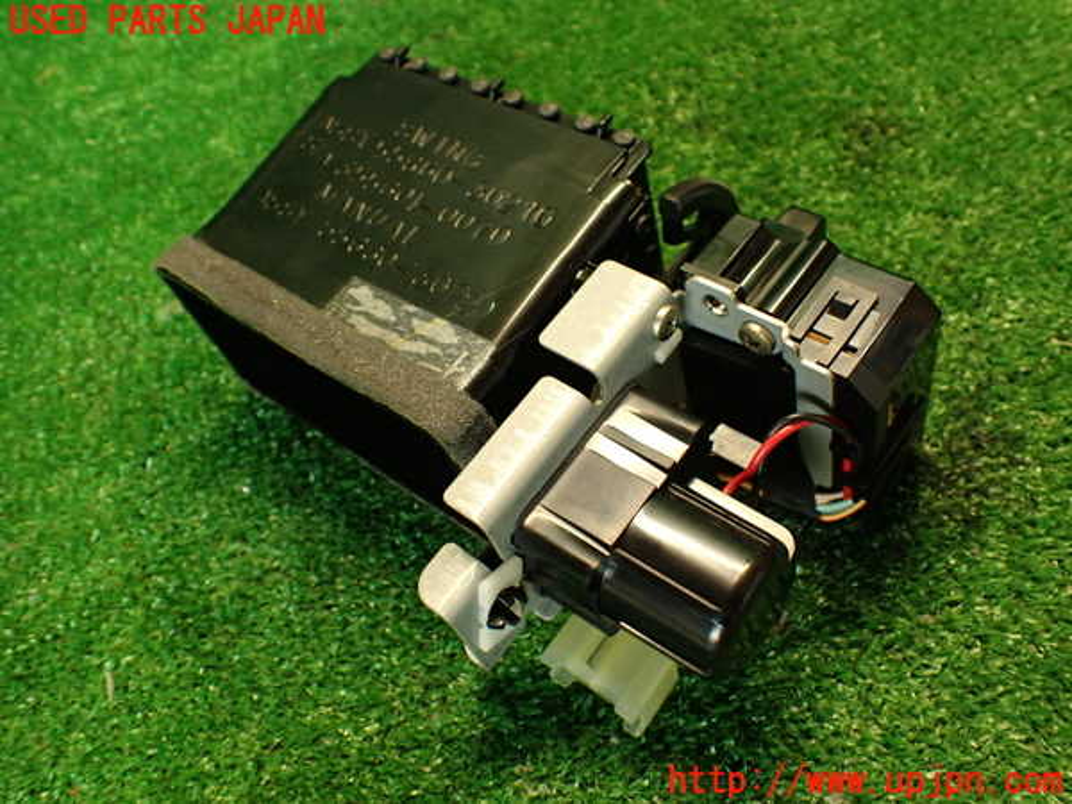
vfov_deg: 44.2
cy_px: 402
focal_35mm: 32
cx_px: 536
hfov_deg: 56.8
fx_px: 991
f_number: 2.4
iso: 320
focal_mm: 5.79
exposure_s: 1/30
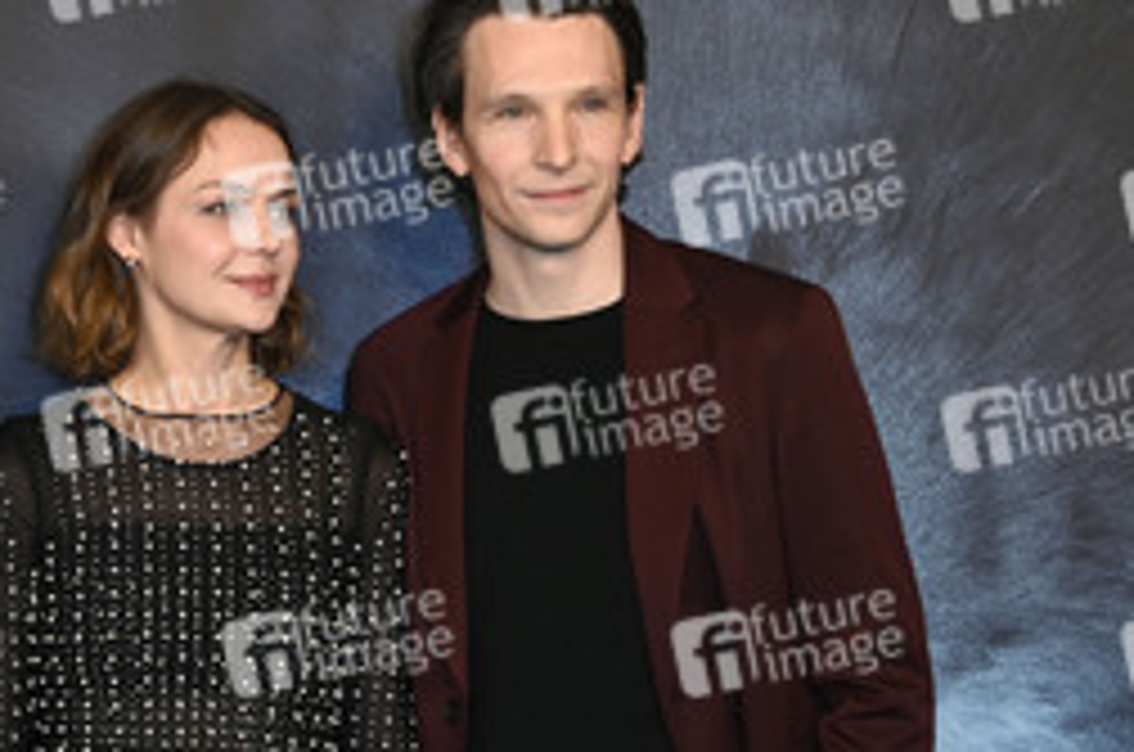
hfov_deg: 19.5
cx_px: 218
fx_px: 3270
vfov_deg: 13.1
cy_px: 531
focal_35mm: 104
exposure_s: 1/250
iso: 1600
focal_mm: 58
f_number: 6.3
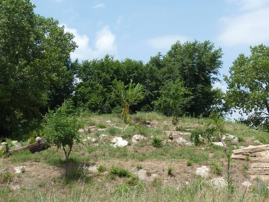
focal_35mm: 58
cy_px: 113
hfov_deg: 33.2
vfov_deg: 25.2
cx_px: 157
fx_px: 451
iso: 80
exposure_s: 1/640
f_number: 4
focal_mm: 5.3
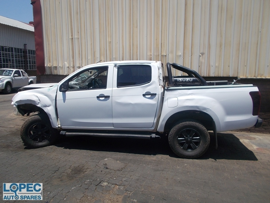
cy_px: 102
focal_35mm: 26
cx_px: 135
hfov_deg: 67.3
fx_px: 203
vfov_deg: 53.1
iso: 80
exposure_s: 1/200
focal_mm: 4.6
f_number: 8
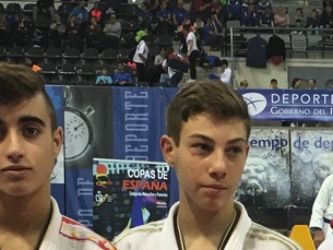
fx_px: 1097
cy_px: 335
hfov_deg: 16.9
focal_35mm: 114
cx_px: 322
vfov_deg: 12.6
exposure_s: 1/33
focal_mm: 4.15
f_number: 2.2
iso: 40
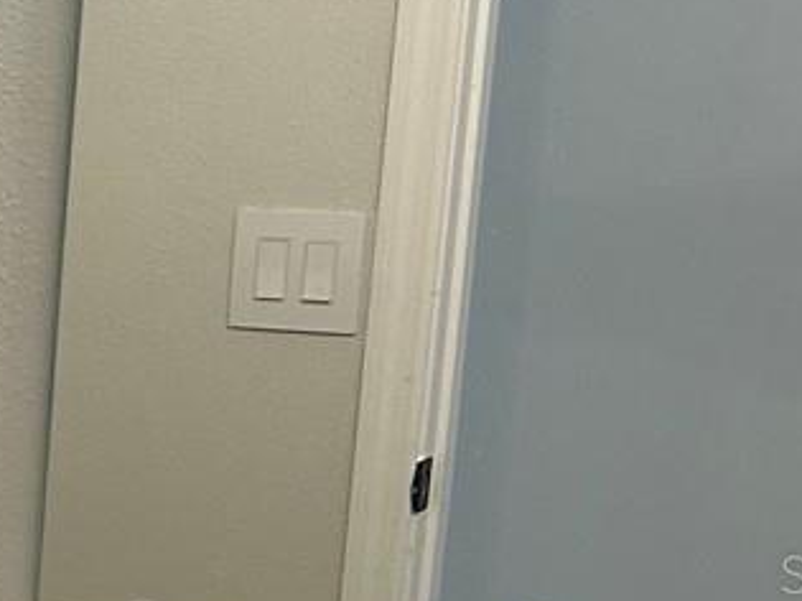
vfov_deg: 11.1
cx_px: -1016
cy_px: 573
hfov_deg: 12.4
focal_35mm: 132
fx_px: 3057
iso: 125
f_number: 1.5
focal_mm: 5.7
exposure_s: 1/120
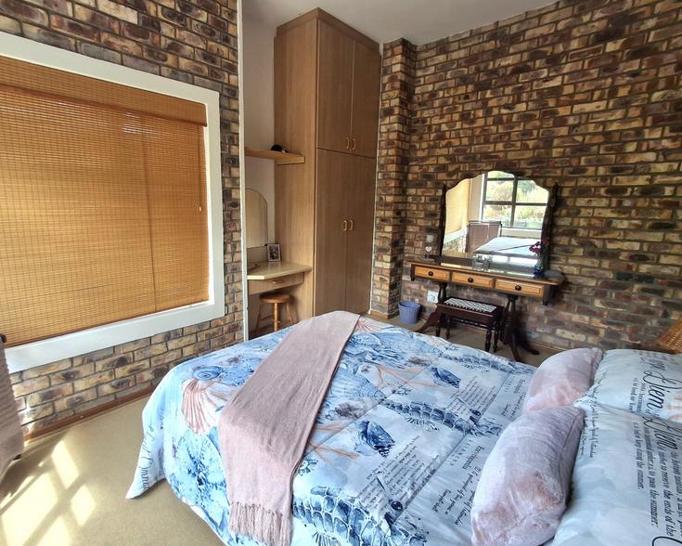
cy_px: 271
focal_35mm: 17
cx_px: 312
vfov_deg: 77.0
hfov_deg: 89.4
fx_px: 343
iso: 40
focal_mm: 1.64
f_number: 2.2
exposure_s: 1/109
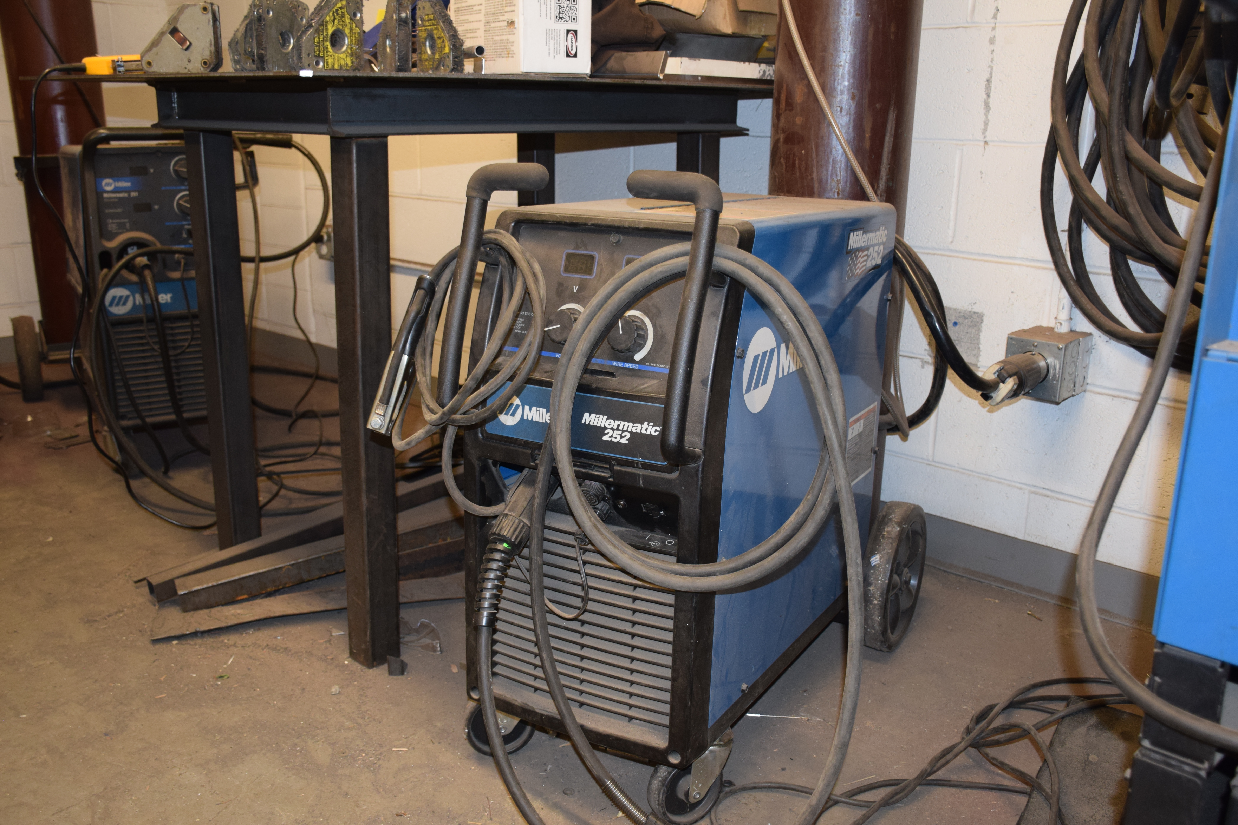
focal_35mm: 33
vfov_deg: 40.0
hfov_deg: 57.2
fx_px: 1135
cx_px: 619
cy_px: 412
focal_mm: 22
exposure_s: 1/60
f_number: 4
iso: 800
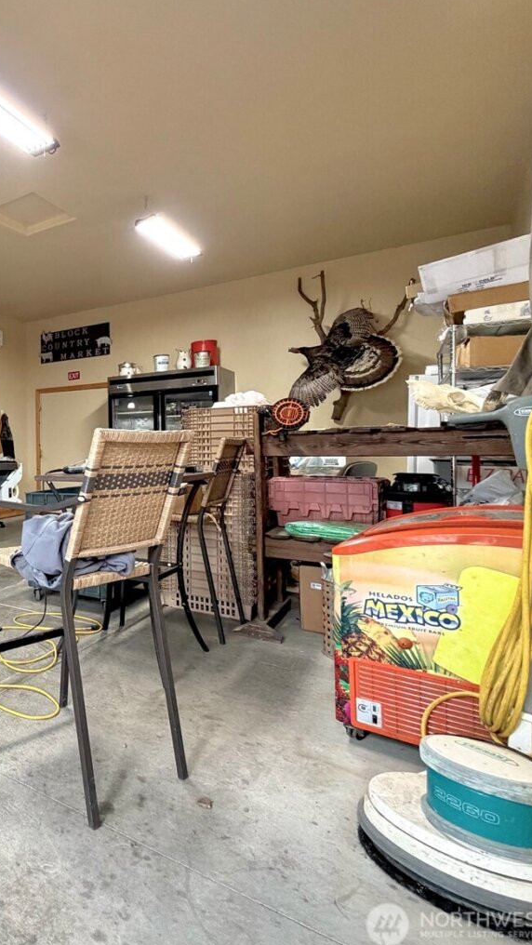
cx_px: -77
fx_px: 526
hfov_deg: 40.8
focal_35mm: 21
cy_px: 469
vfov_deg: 83.8
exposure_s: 1/120
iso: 320
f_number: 2.2
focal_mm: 2.22
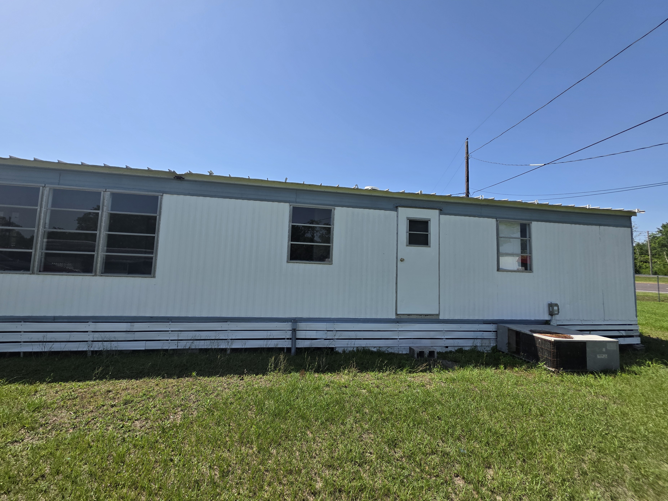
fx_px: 270
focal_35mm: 14
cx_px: 317
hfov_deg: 102.0
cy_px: 237
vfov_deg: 85.6
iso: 40
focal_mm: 2.2
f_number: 1.9
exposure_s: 1/2423
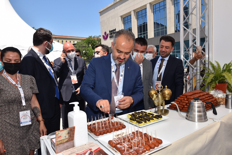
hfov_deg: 73.7
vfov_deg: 53.2
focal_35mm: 24
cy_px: 78
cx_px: 116
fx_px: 155
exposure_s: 1/250
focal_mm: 24
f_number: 9
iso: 140
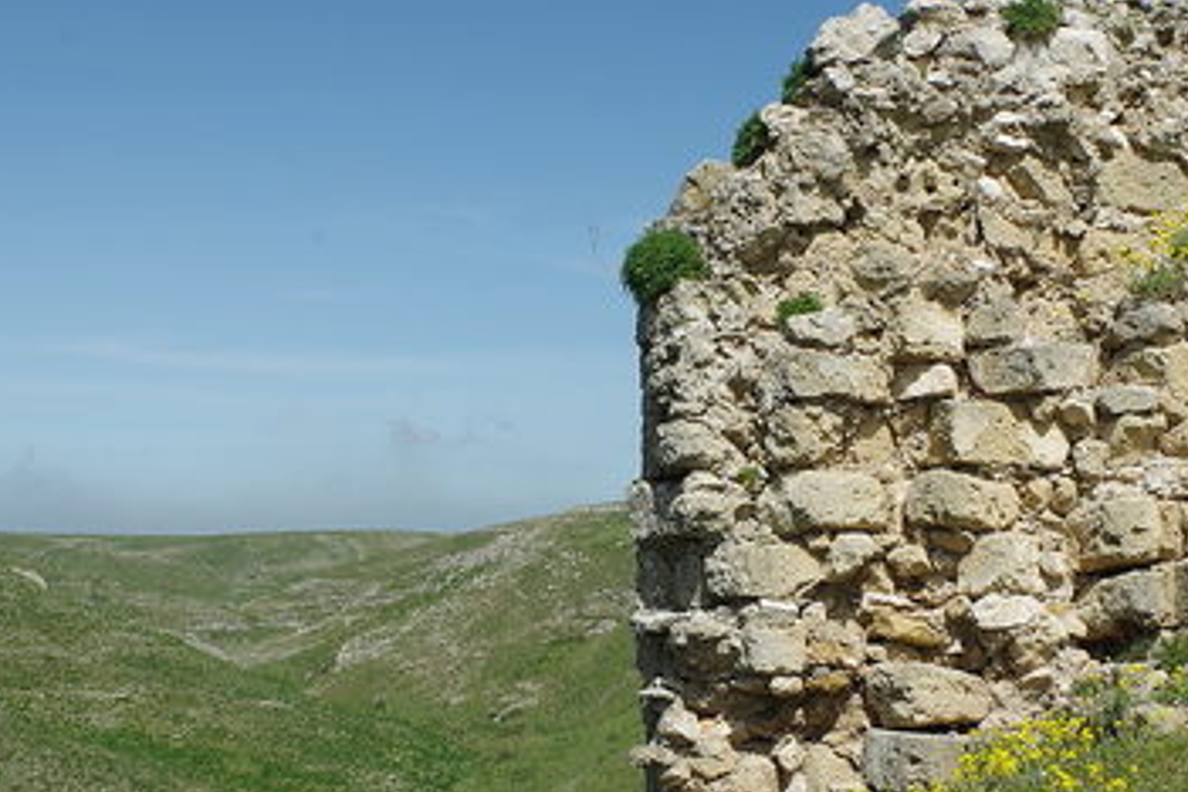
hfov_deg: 37.0
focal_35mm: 54
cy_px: 525
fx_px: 1777
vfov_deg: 25.0
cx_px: 589
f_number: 11
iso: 100
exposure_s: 1/125
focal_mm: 21
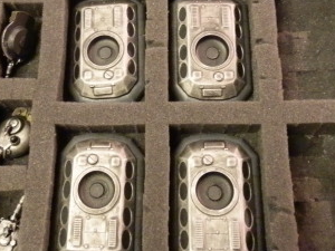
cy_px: 61
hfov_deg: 38.1
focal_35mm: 50
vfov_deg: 28.7
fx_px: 484
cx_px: 141
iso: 800
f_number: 3.1
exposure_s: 1/20
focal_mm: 5
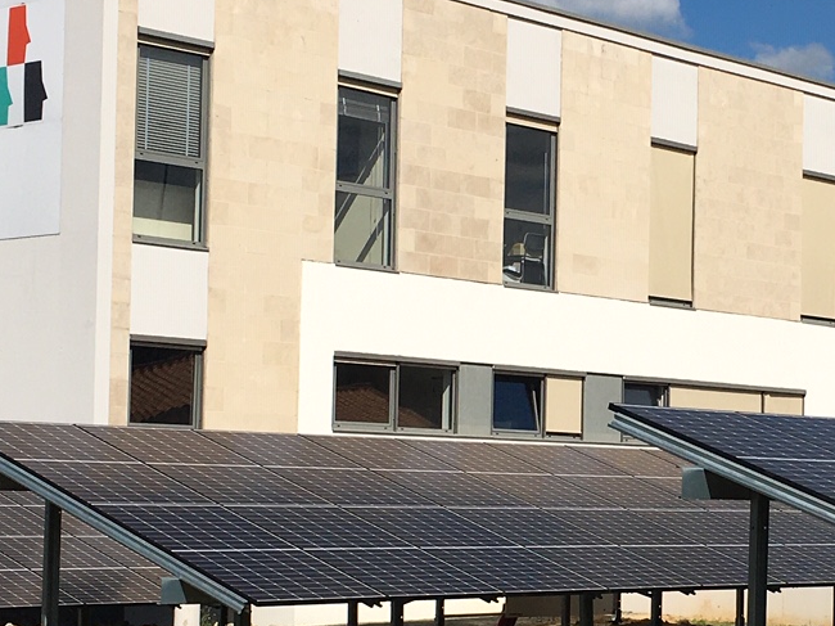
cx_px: 691
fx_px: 2170
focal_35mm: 90
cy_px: 418
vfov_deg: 16.4
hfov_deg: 21.5
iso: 25
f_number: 2.2
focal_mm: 4.15
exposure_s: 1/3497
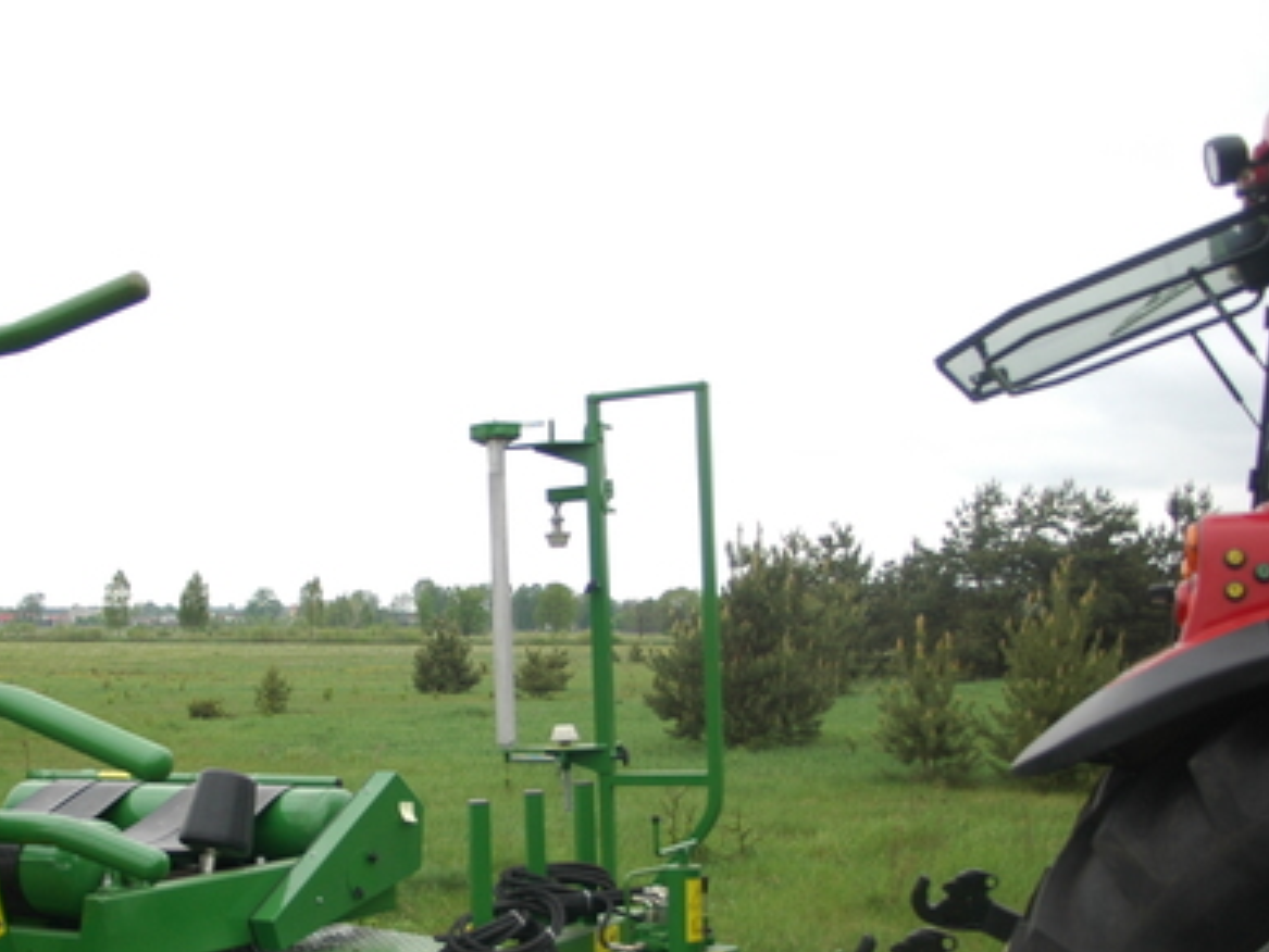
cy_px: 650
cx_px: 427
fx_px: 1614
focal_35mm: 44
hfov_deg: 42.4
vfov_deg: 32.6
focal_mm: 18
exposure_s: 1/200
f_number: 4.5
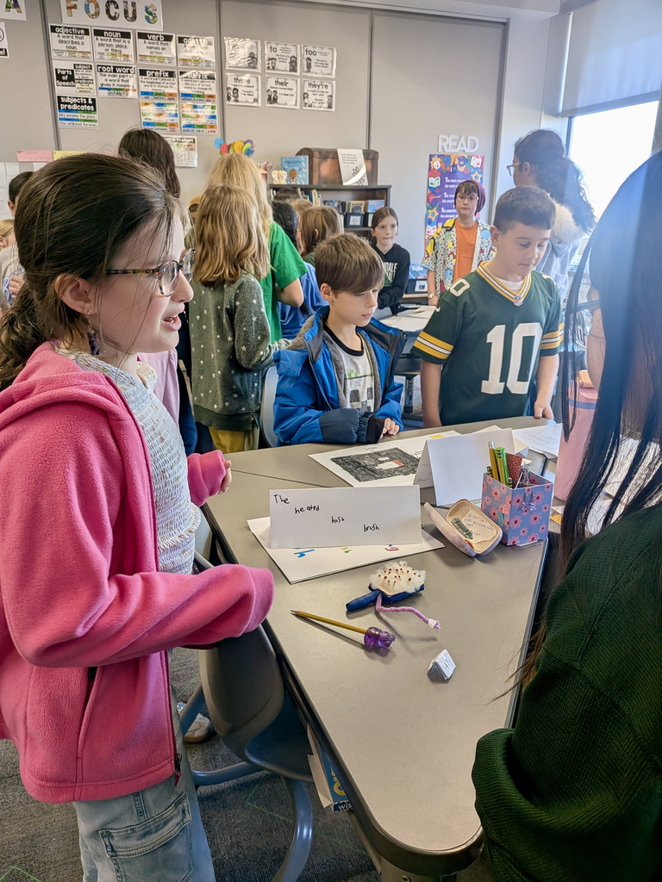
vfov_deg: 71.6
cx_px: 331
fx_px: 612
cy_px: 441
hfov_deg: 56.8
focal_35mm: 24
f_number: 1.7
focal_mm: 4.53
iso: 107
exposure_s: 1/120
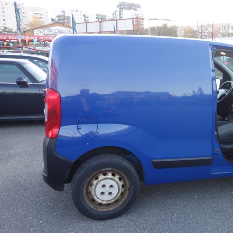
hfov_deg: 41.1
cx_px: 186
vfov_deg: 42.8
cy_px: 115
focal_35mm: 39
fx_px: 297
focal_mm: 10.4
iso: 125
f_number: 1.8
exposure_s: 1/80
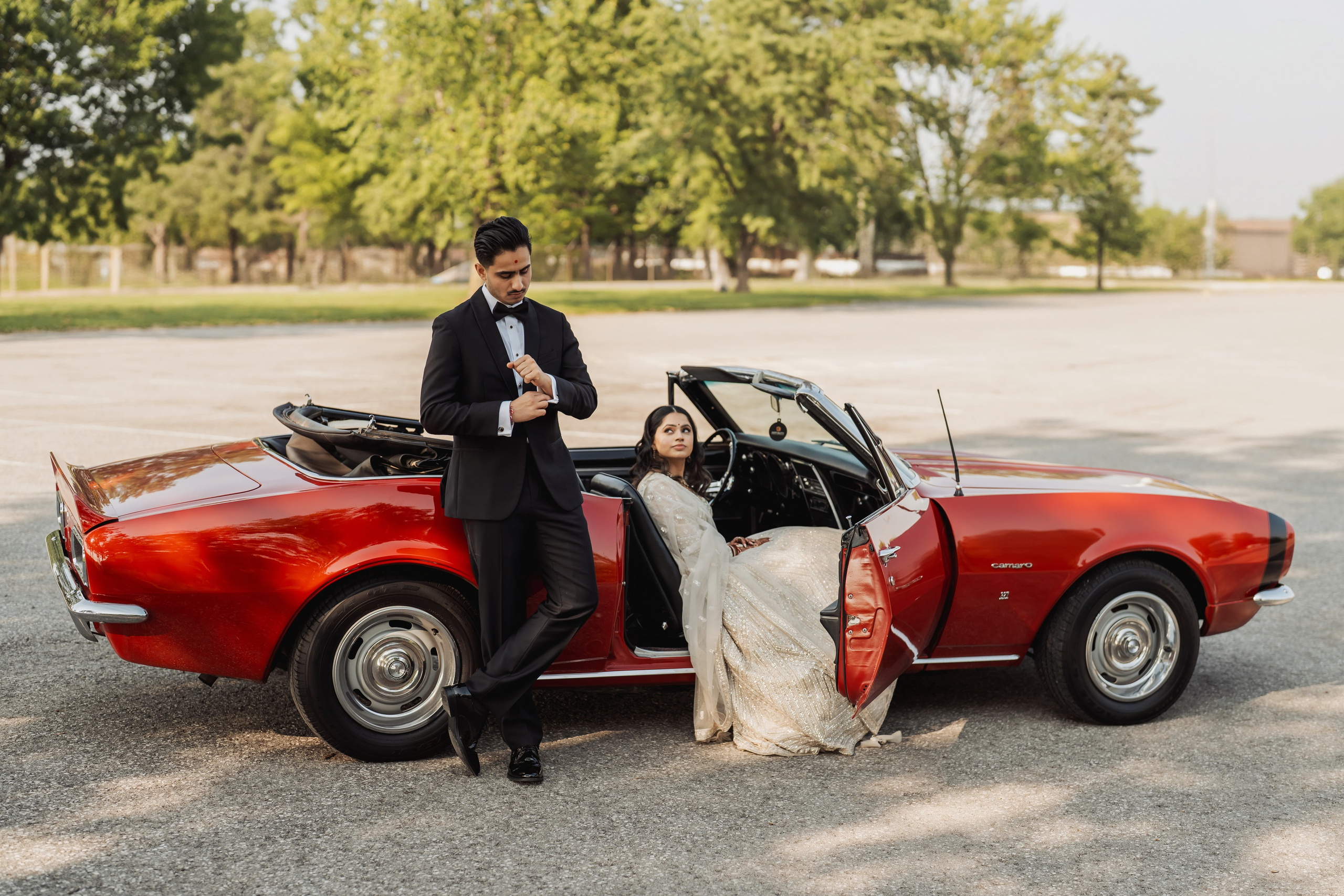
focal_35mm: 50
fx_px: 1867
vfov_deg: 27.0
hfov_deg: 39.6
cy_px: 448
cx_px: 672
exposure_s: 1/1000
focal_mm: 50
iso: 100
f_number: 2
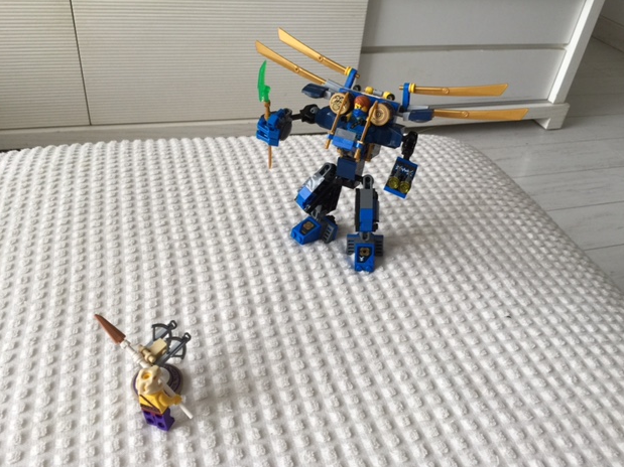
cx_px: 313
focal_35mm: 30
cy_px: 240
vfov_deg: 46.8
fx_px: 541
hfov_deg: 60.0
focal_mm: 4.15
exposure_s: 1/30
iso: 40
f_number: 2.2
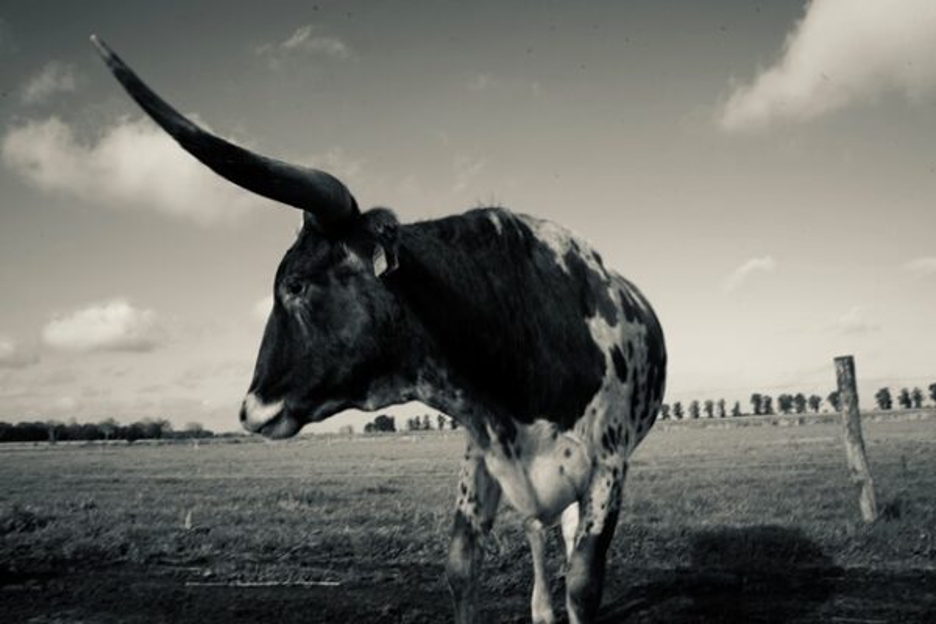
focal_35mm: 28
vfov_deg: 46.4
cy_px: 312
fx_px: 728
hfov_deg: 65.5
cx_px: 468
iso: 400
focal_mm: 28
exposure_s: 1/80
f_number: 22
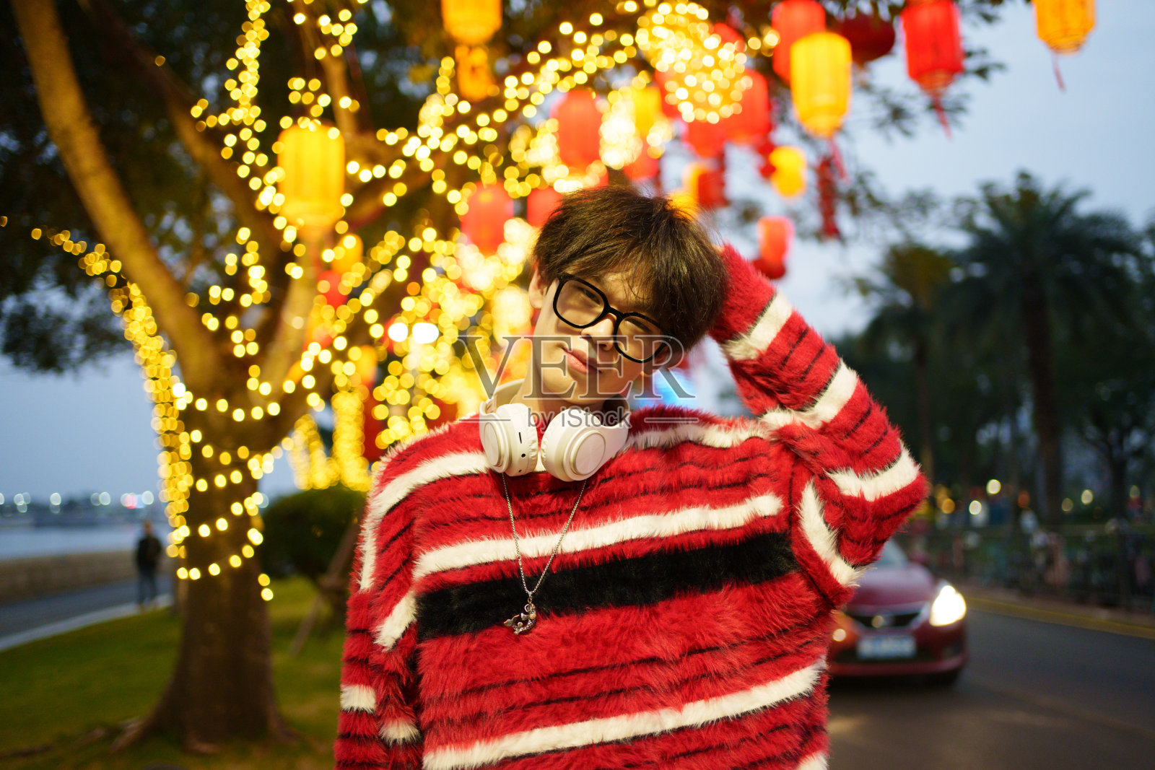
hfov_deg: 54.4
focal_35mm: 35
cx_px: 578
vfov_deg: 37.9
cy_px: 385
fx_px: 1123
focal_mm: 35
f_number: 1.8
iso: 1250
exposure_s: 1/160
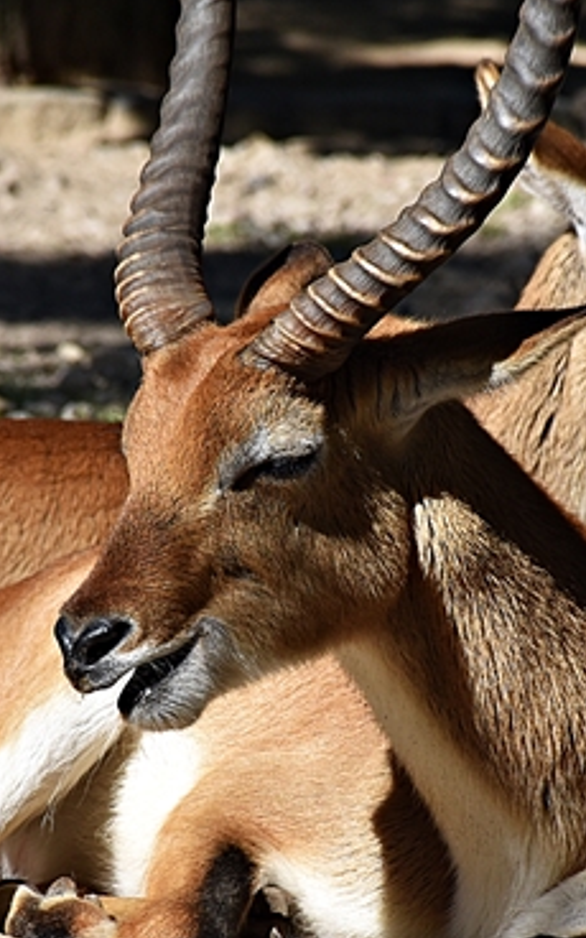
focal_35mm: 596
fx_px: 15229
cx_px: 280
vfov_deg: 3.5
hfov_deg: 2.2
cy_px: 509
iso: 200
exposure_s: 1/800
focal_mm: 140
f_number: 7.1
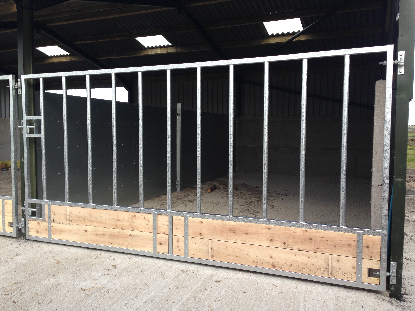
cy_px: 156
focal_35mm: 33
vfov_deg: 42.9
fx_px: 396
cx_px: 208
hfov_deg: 55.4
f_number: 2.4
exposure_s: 1/165
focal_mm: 4.12
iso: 50
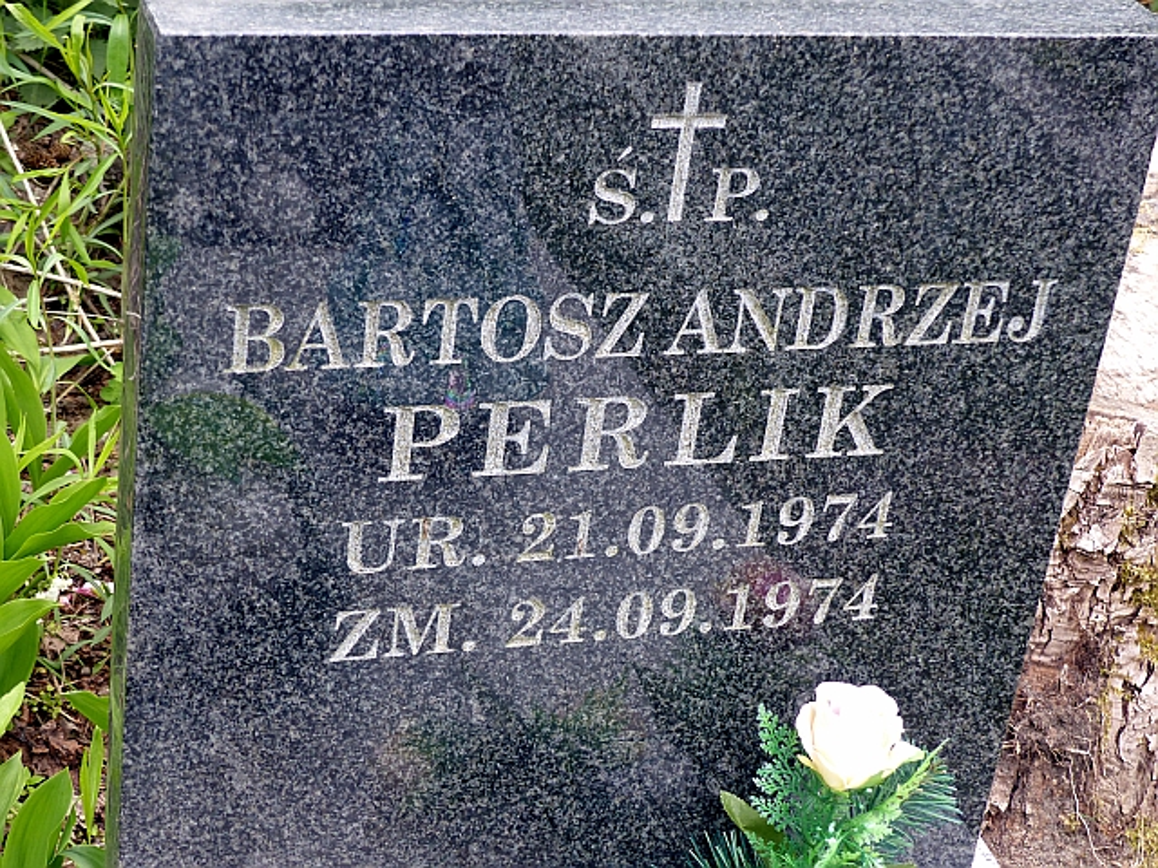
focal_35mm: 72
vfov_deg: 20.4
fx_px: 2409
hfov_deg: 27.0
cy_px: 434
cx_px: 579
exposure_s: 1/125
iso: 100
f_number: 3.2
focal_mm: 13
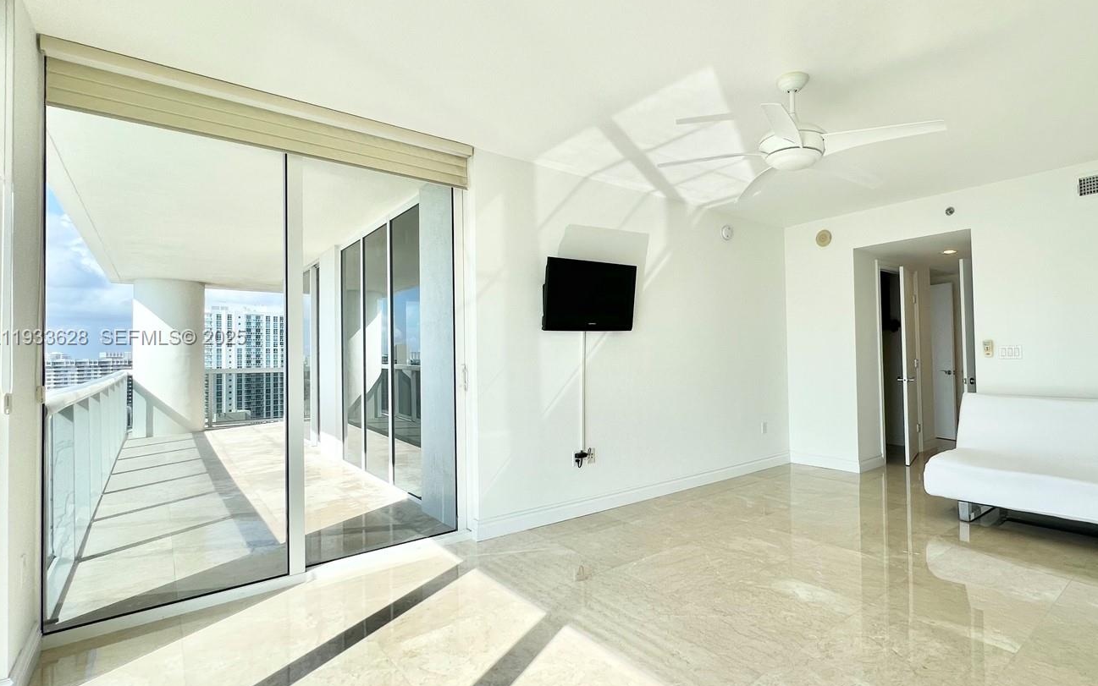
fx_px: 509
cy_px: 338
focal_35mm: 17
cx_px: 659
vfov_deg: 68.0
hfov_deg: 93.1
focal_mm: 1.57
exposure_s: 1/412
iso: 32
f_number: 1.8
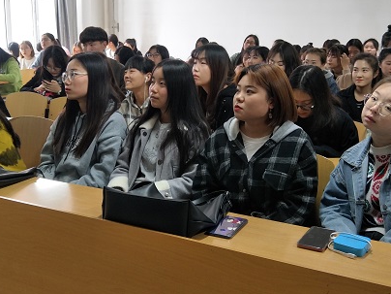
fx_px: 429
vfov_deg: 37.7
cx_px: 173
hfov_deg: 48.9
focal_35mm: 38
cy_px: 144
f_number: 1.7
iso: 232
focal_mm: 4.1
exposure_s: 1/33
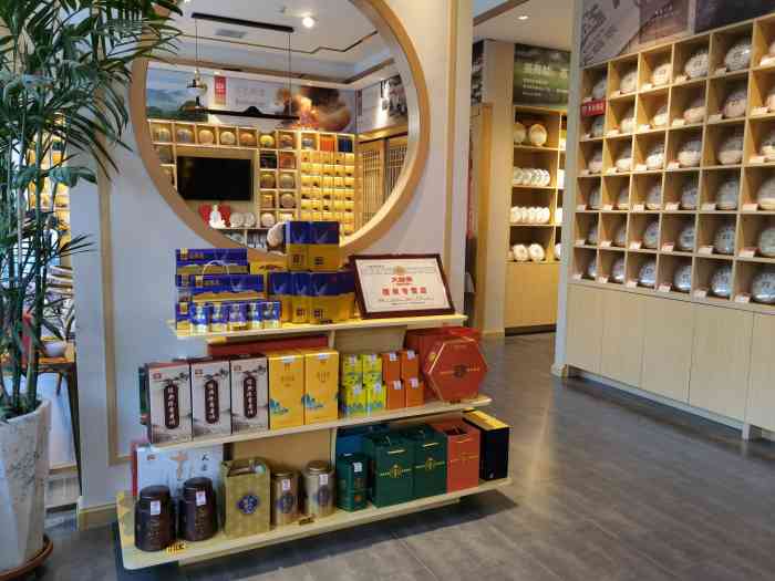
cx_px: 388
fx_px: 604
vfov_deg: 51.4
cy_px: 290
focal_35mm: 27
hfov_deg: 65.3
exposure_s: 1/100
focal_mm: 6.67
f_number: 1.9
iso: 100
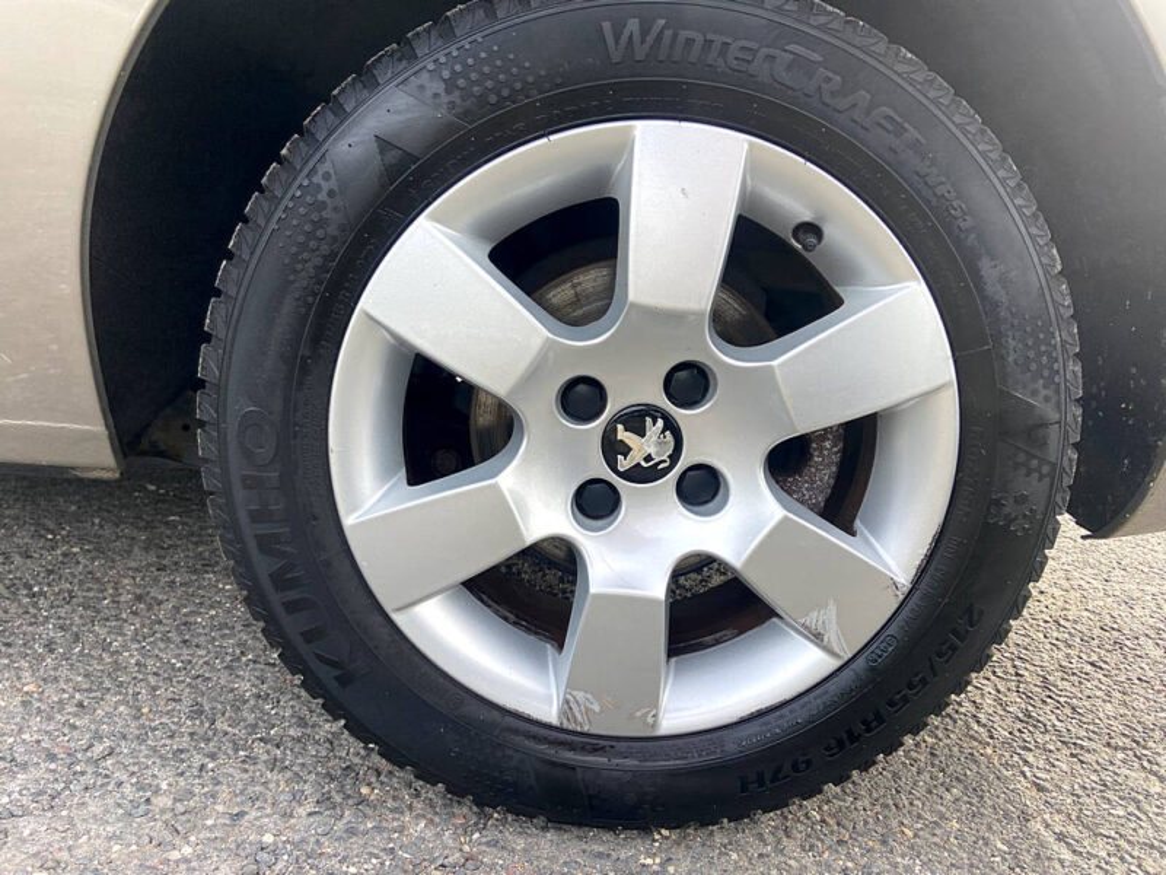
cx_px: 583
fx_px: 876
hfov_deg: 67.3
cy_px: 438
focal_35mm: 26
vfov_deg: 53.1
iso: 32
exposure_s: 1/465
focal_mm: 4.25
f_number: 1.8
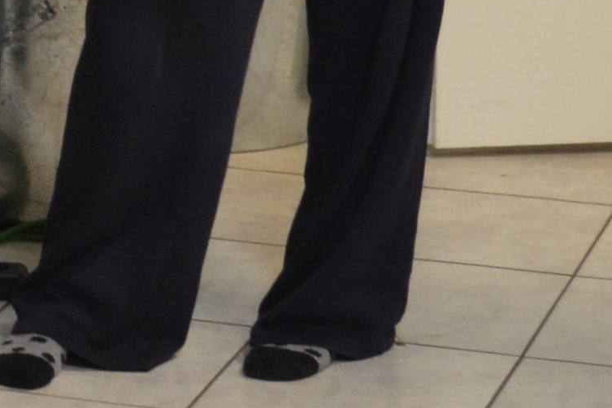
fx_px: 3501
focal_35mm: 206
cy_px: -219
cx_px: 40
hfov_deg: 9.9
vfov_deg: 6.6
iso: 1250
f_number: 3.8
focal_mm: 23
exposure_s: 1/30
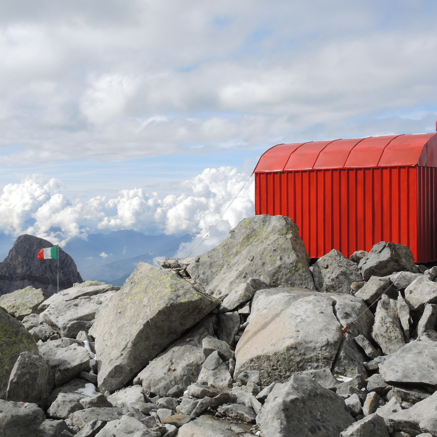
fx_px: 714
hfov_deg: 33.9
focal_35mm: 50
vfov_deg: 34.0
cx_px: 182
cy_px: 219
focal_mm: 9
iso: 100
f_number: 8
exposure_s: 1/250
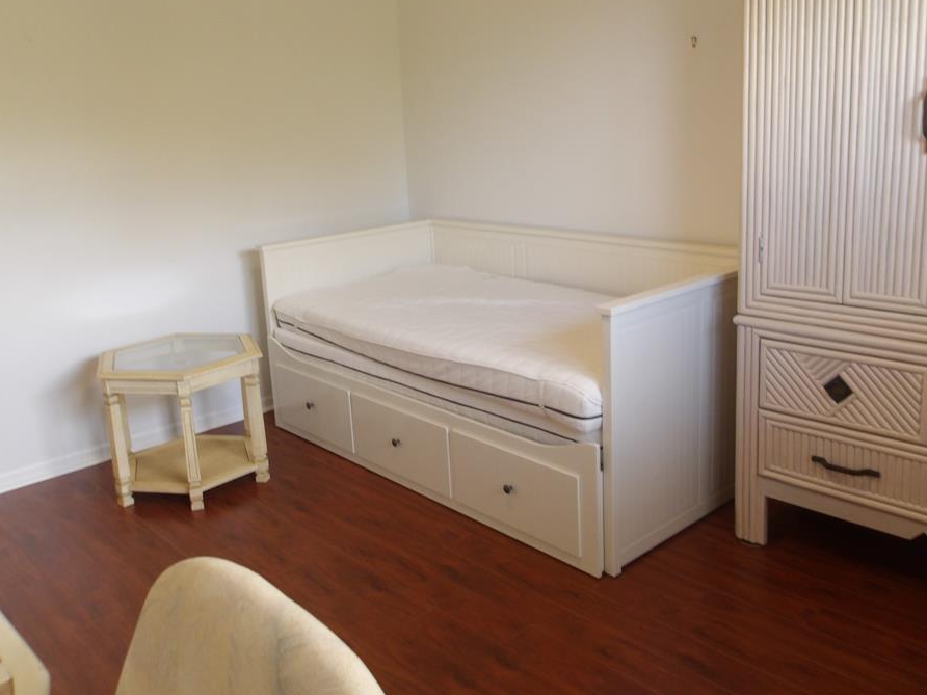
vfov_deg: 45.4
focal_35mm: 31
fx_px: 830
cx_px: 468
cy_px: 306
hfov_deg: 58.4
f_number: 3
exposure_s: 1/30
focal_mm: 4.9
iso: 139
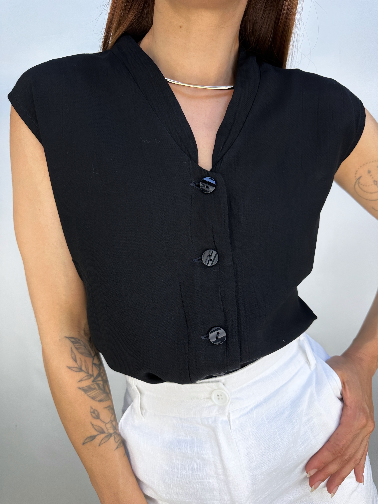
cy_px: 252
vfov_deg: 71.6
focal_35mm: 24
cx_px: 189
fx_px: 349
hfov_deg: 56.8
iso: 80
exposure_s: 1/486
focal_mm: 6.86
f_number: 1.78
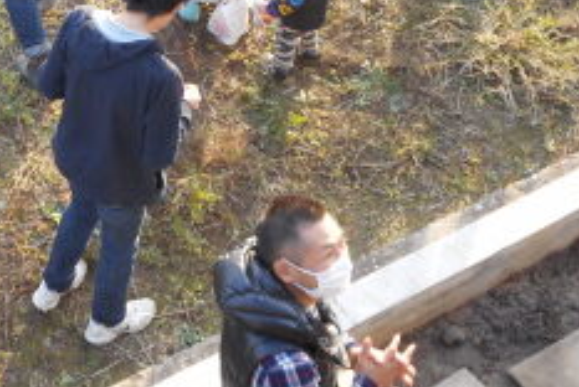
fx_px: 1578
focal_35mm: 98
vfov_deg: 13.8
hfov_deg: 20.4
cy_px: 19
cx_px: 72
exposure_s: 1/30
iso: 100
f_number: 4.7
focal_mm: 7.9
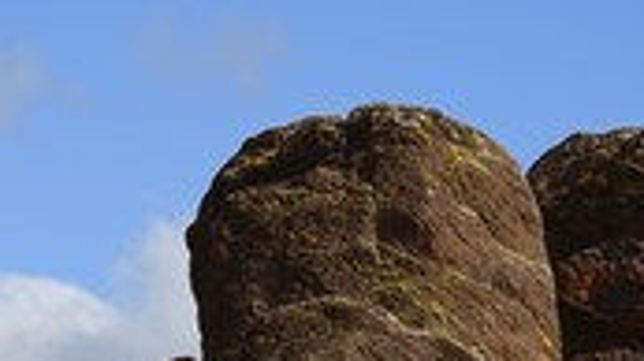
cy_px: 402
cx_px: 298
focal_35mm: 267
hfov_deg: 8.1
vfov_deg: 4.5
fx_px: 4556
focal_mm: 105
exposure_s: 1/200
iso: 200
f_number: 13
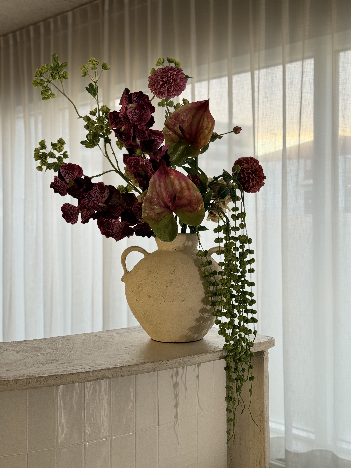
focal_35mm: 48
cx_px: 176
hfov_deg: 30.3
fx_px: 649
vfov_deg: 39.7
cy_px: 234
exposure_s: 1/65
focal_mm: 6.76
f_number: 1.78
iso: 80
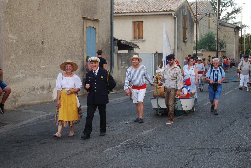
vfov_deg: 20.3
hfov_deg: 29.8
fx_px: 472
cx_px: 126
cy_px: 84
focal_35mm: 68
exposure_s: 1/30
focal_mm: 45
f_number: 5.3
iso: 250
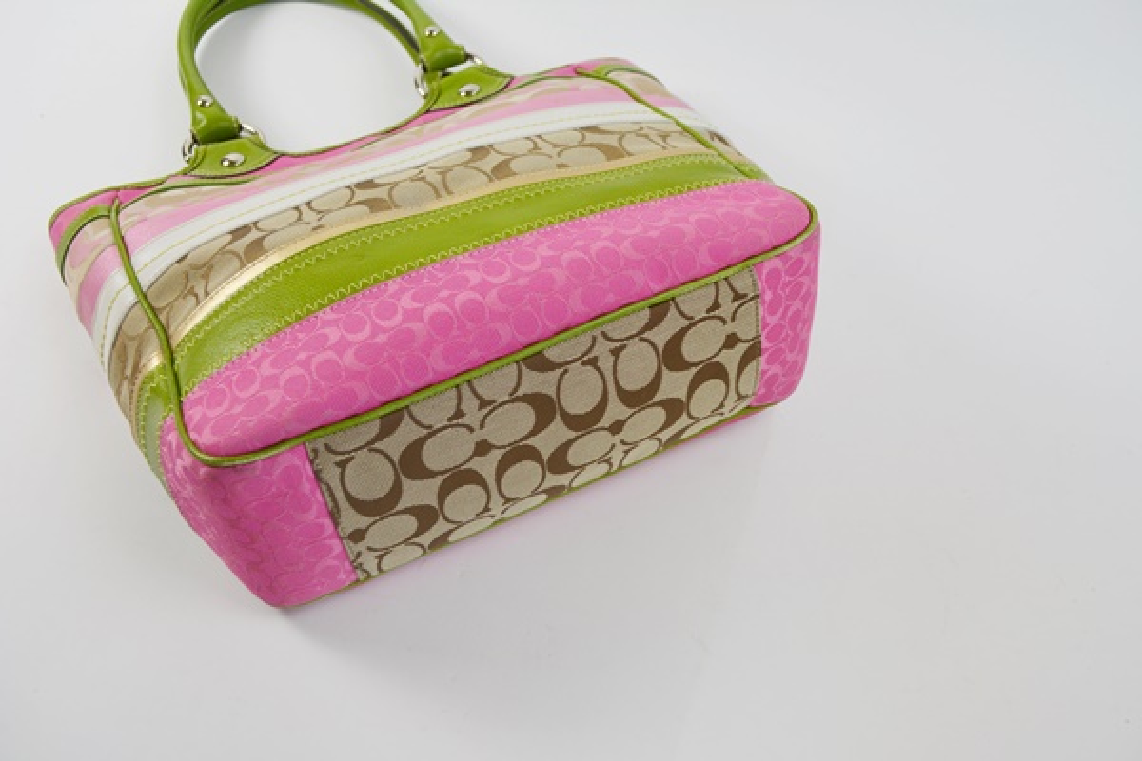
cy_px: 380
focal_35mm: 33
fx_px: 1047
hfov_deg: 57.2
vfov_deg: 40.0
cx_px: 571
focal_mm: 22
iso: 200
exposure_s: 1/125
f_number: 5.6
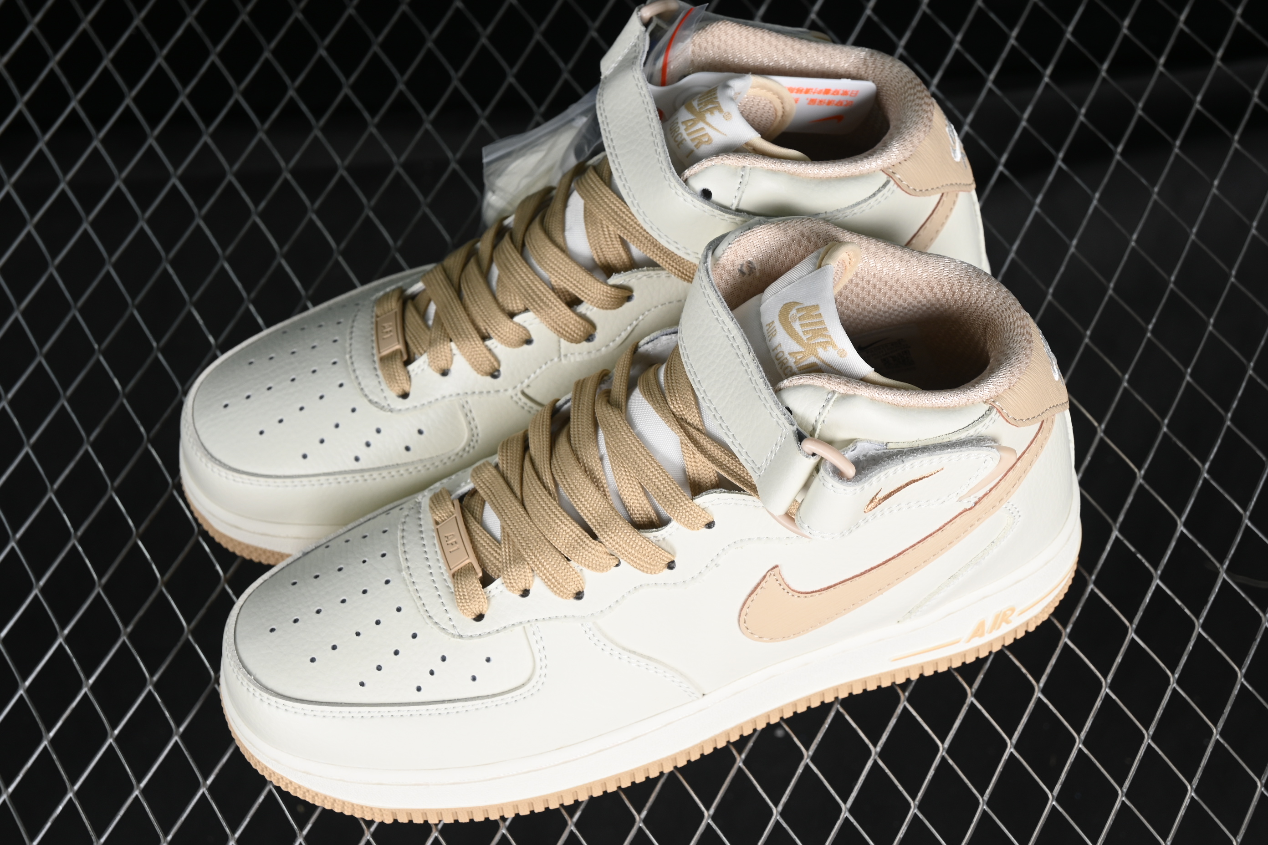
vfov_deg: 18.2
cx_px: 634
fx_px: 2641
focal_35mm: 75
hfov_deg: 27.0
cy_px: 422
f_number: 7.1
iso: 160
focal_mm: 50
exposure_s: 1/80
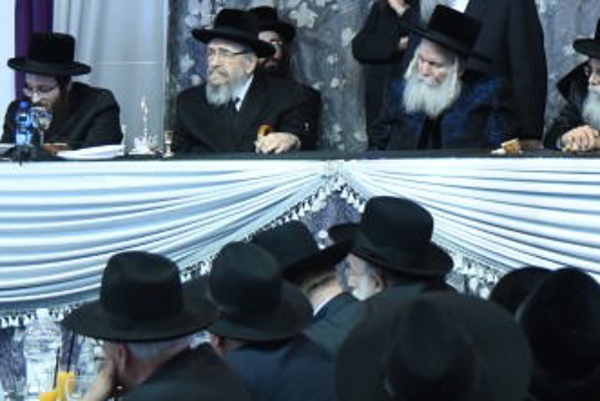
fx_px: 2834
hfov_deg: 12.1
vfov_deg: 8.1
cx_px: 344
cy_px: 112
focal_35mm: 170
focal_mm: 55
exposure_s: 1/100
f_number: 4
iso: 3200
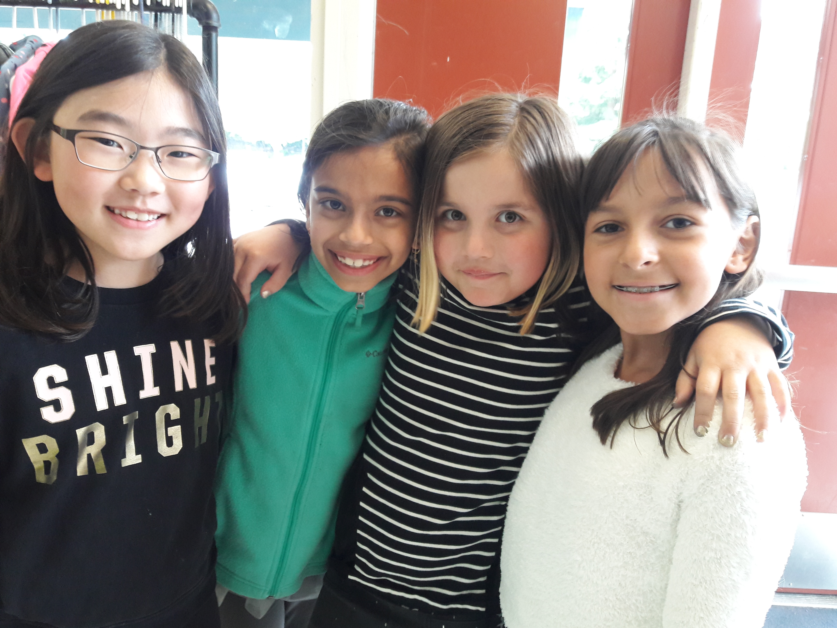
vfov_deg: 49.7
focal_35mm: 28
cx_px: 418
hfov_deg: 63.4
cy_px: 314
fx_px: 677
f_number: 1.9
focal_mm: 3.7
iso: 125
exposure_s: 1/30
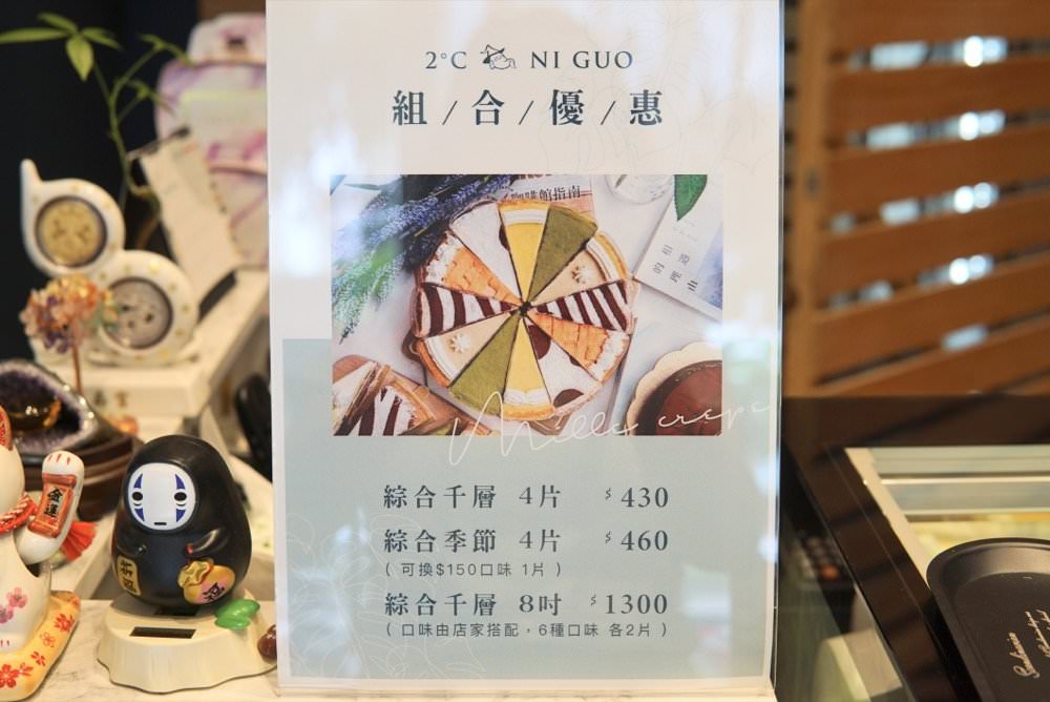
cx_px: 525
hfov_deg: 43.6
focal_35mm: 45
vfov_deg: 29.9
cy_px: 351
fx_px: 1313
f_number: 4
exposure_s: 1/160
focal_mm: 30
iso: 320
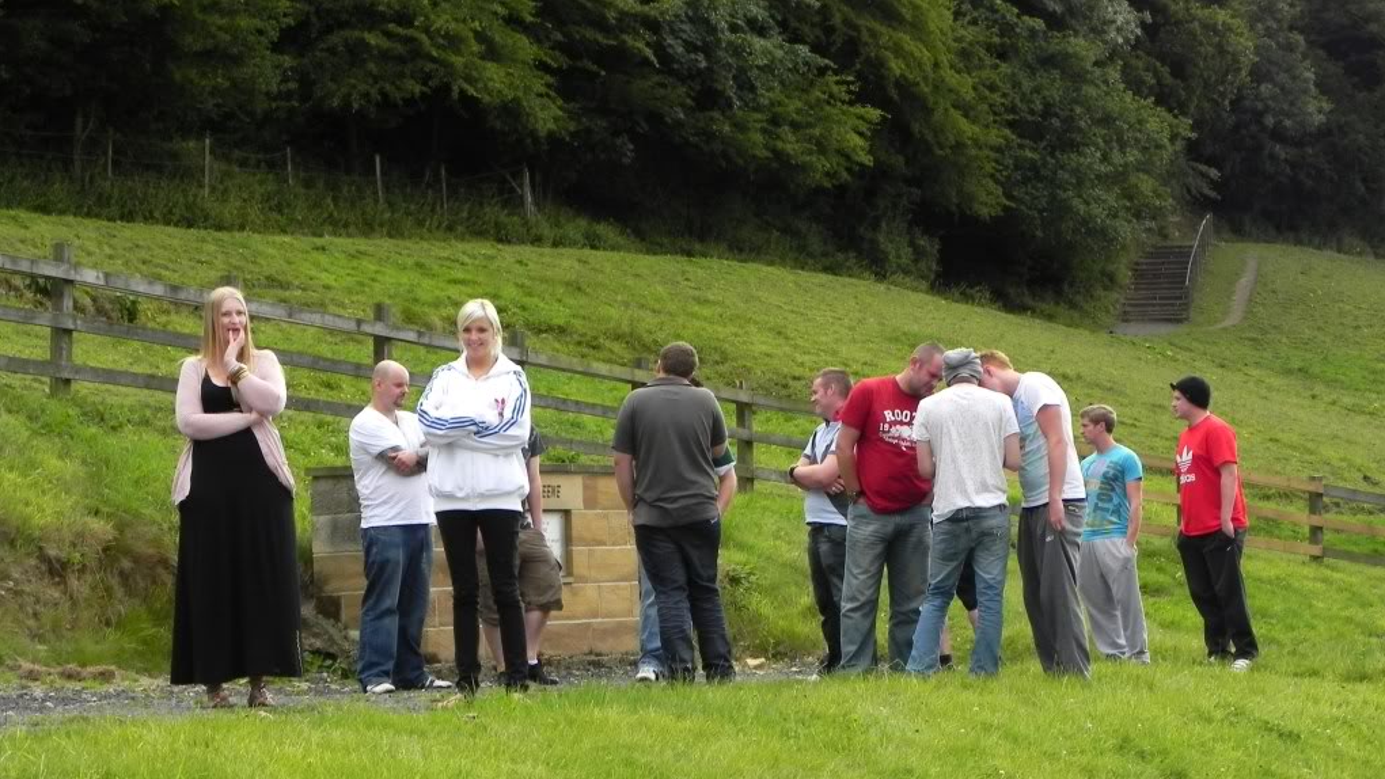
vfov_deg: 13.0
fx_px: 3416
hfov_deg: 22.9
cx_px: 692
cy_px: 411
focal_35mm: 93
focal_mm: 15.1
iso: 160
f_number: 5
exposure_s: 1/155
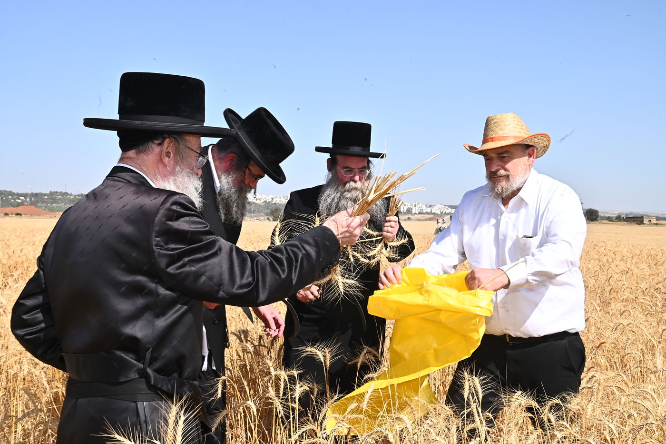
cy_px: 222
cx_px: 333
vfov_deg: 29.8
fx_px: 832
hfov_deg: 43.6
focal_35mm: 45
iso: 320
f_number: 18
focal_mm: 45
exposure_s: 1/200
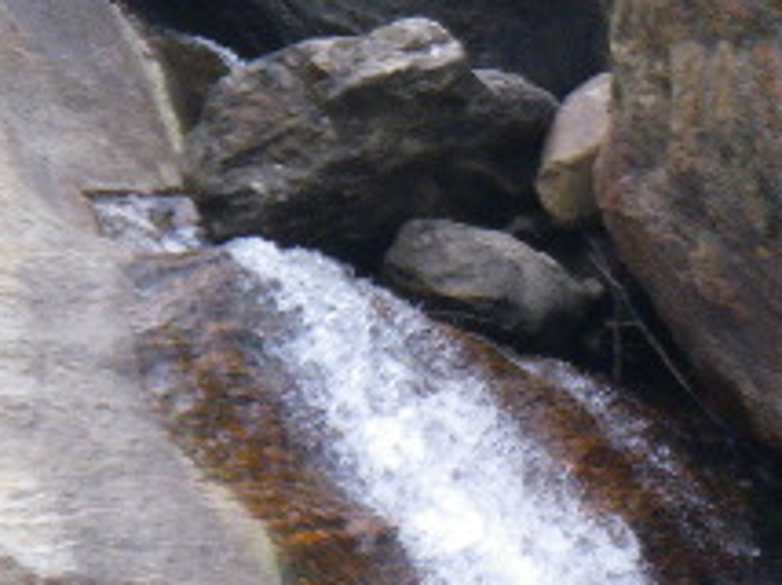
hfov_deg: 5.3
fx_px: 8462
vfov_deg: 4.0
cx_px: 597
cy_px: 58
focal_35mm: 375
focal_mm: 16.7
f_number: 5
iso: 200
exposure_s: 1/125
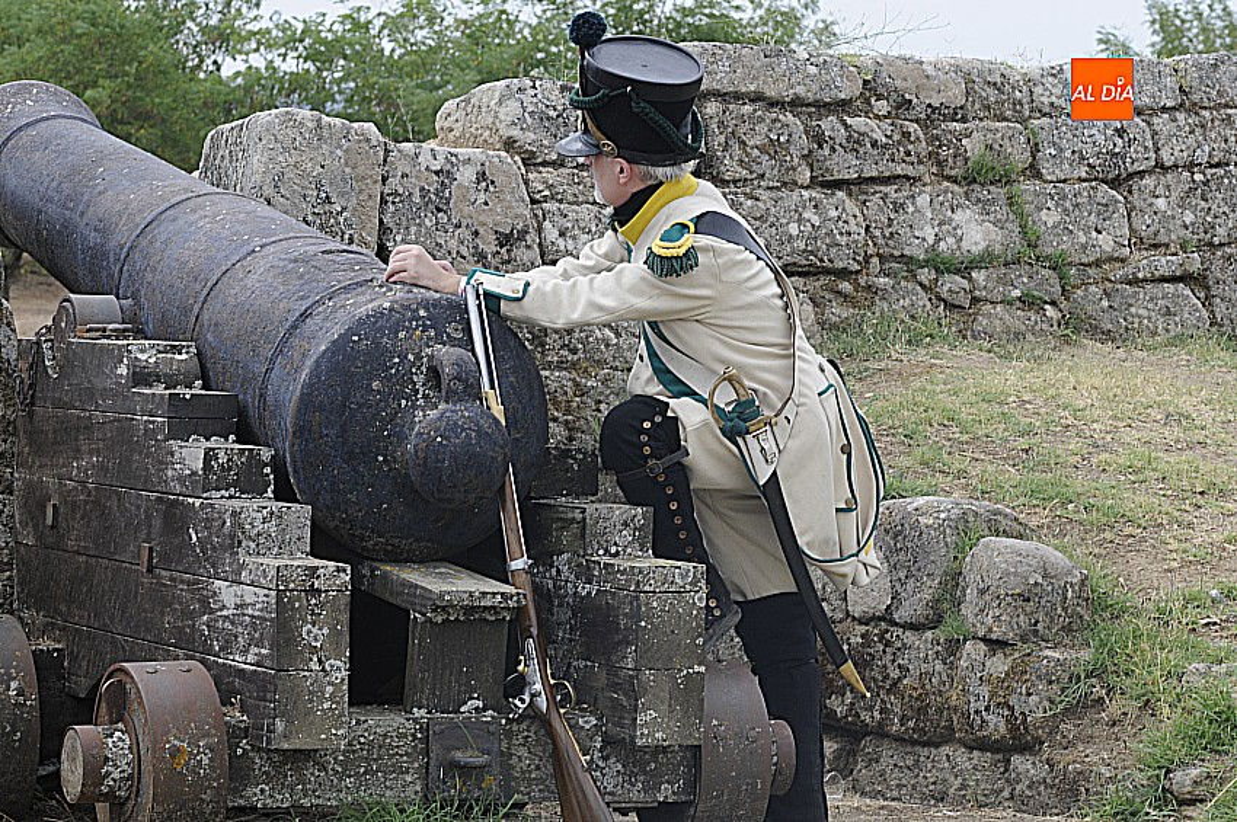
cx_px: 618
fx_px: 5767
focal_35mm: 168
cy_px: 411
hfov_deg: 12.2
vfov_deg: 8.2
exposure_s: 1/160
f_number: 10
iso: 250
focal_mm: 112
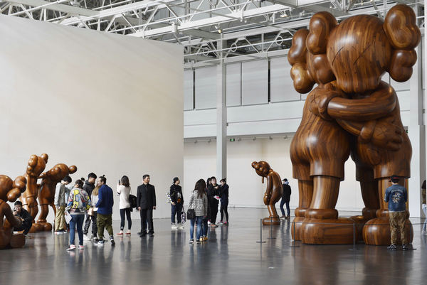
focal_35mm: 70
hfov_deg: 28.8
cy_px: 142
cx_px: 214
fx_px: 831
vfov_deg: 19.5
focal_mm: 70
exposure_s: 1/160
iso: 320
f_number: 4
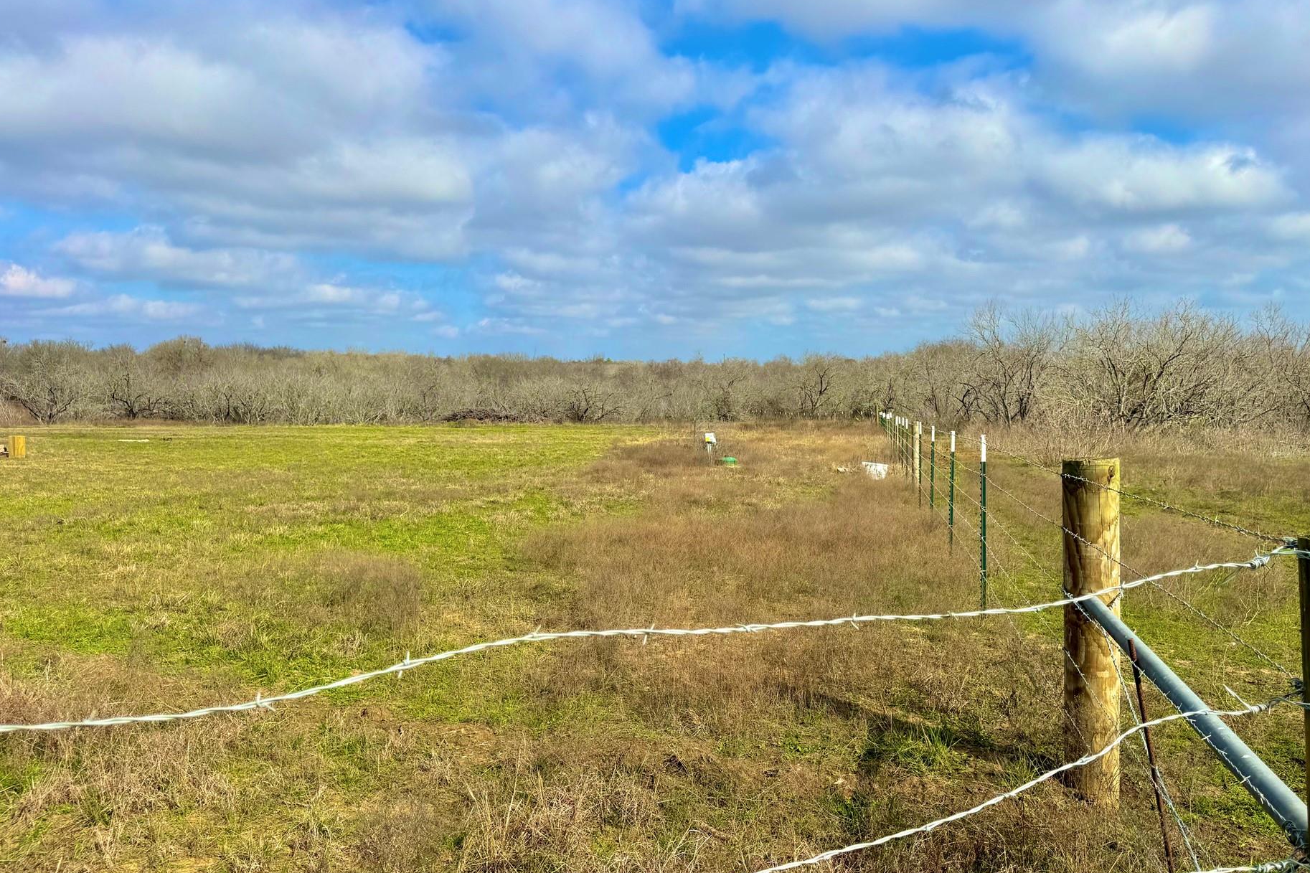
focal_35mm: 28
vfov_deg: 46.3
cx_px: 723
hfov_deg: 65.3
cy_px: 489
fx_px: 1019
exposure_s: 1/7092
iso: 80
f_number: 1.78
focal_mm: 6.76
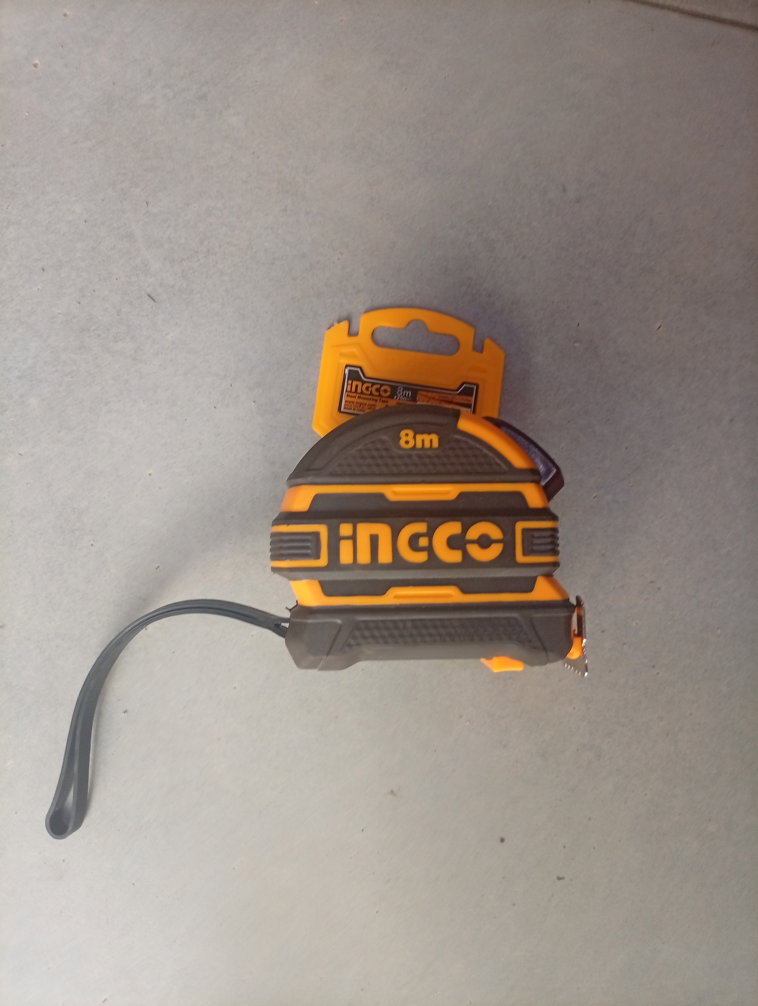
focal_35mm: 27
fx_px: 786
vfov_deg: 65.2
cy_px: 503
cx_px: 379
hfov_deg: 51.5
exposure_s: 1/50
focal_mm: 3.84
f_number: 1.8
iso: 84
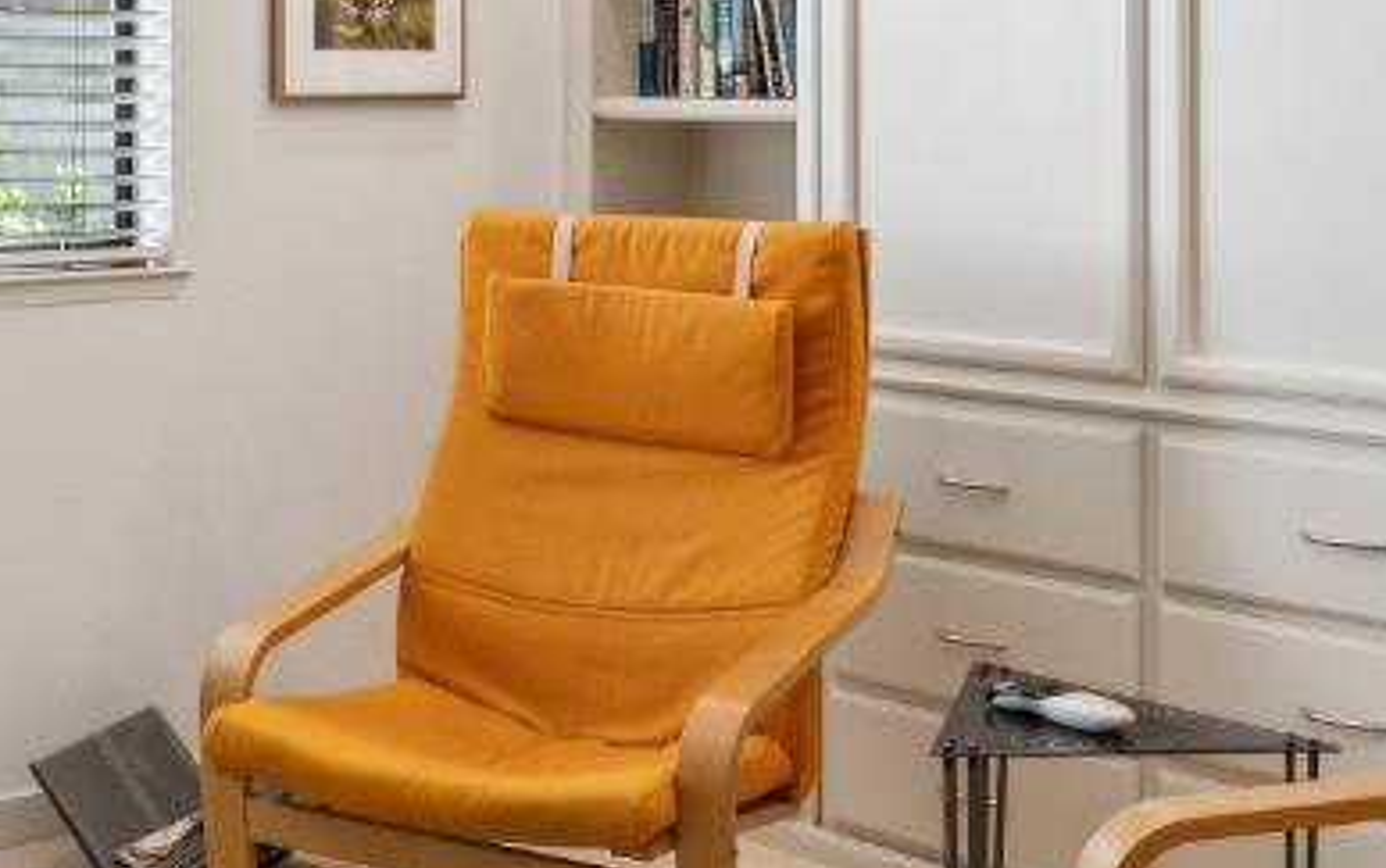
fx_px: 2381
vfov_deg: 20.3
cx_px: -11
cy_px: 121
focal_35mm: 63
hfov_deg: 30.1
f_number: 11
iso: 320
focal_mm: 16
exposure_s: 1/13
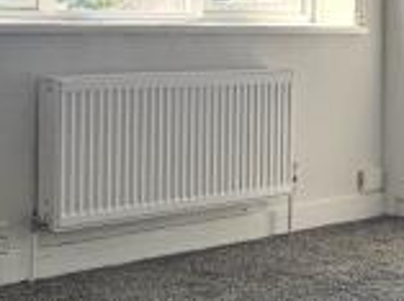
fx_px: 990
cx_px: 288
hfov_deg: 22.9
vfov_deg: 17.1
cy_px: 31
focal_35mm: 85
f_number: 2.2
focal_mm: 2.2
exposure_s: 1/164
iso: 50
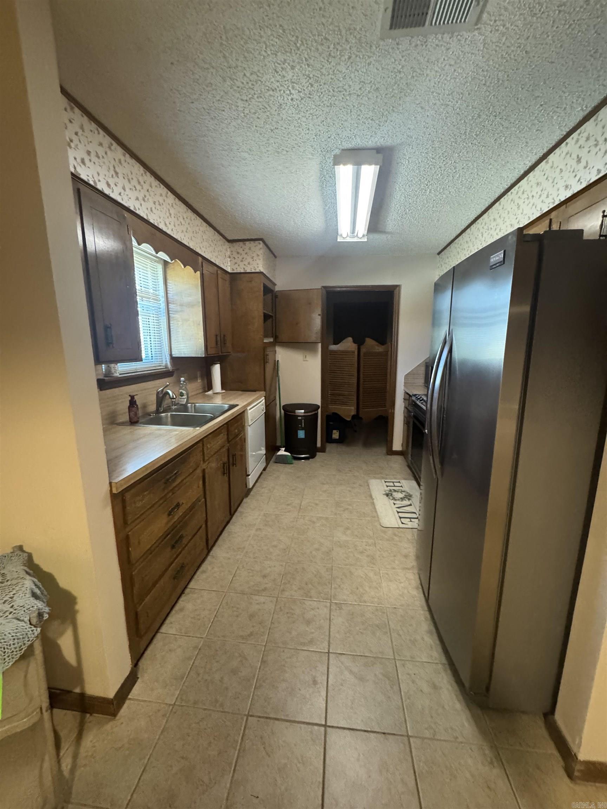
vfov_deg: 102.1
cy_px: 404
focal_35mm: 14
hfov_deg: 85.7
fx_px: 327
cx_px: 304
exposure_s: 1/60
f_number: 2.2
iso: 1000
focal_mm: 2.22
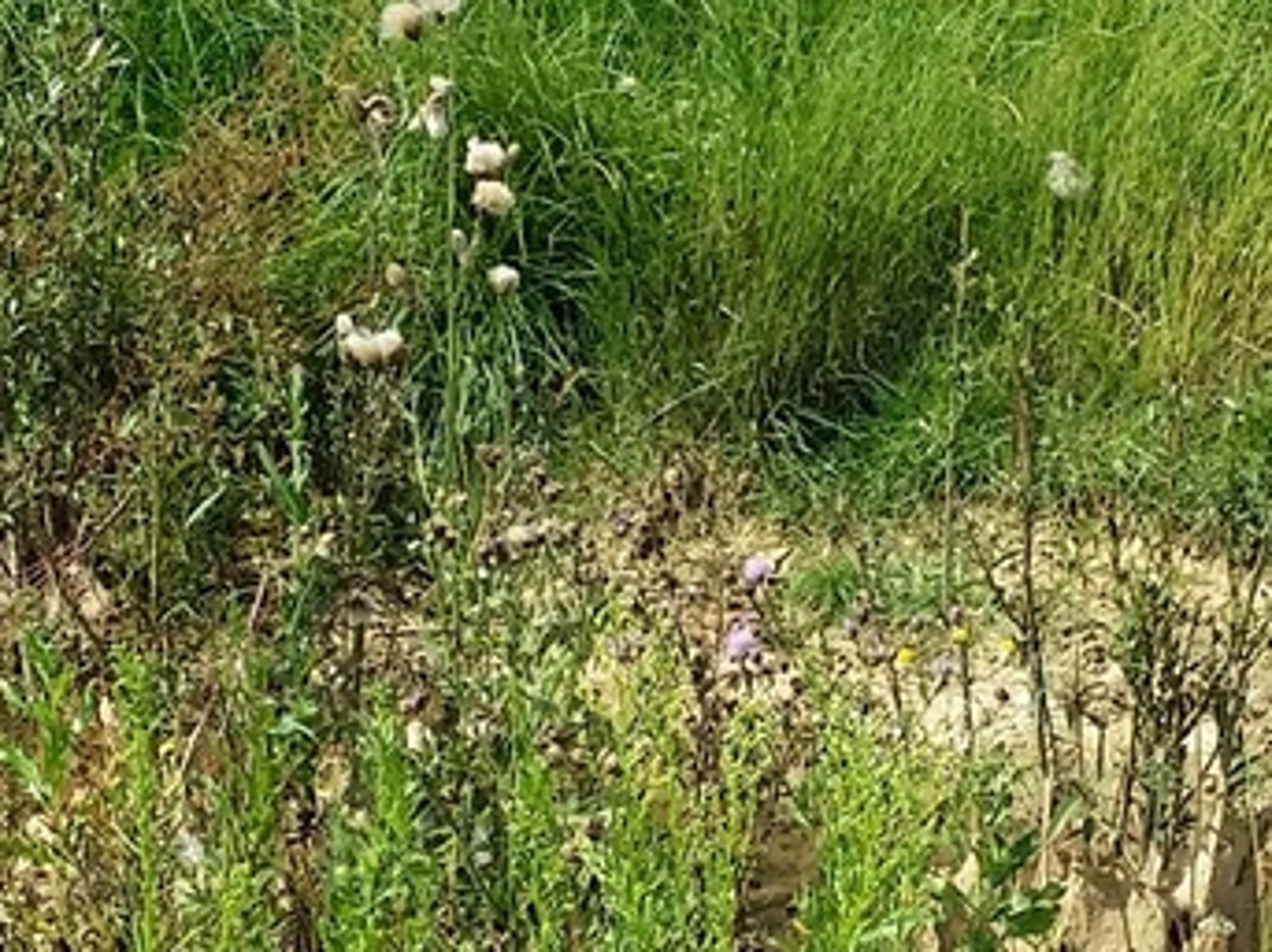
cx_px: 1001
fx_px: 5143
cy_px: 743
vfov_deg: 10.6
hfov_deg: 14.0
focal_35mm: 140
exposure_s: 1/950
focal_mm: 4.13
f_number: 2.2
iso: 50
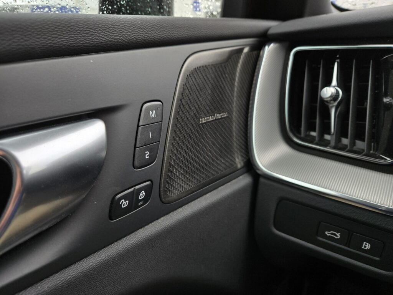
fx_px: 261
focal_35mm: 23
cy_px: 148
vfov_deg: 58.9
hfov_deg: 73.9
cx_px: 196
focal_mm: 5.4
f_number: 1.8
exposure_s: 1/180
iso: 80
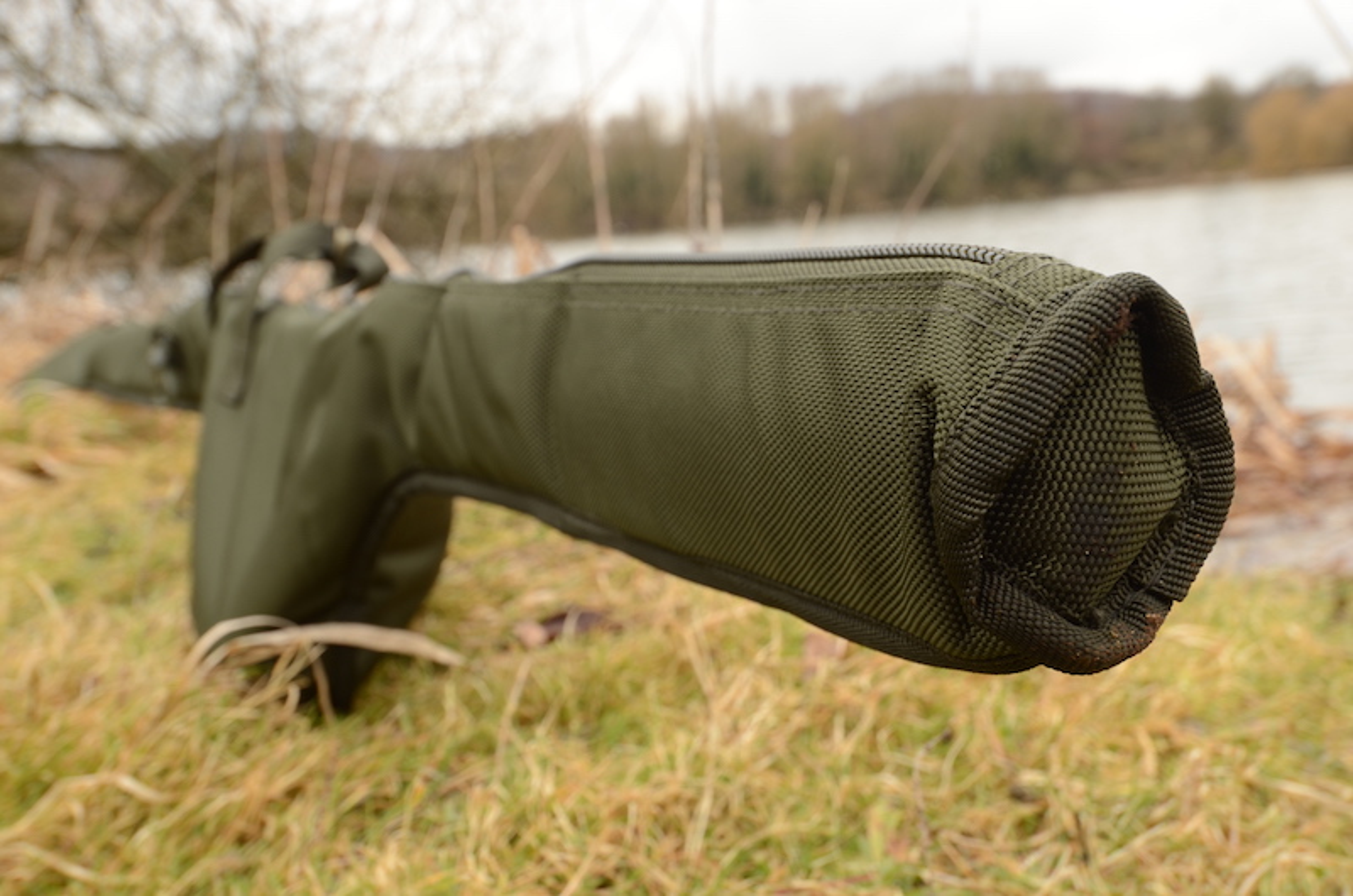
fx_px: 1238
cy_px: 448
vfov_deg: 39.8
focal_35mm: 33
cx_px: 676
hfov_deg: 57.3
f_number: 9
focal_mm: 22
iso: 200
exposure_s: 1/100
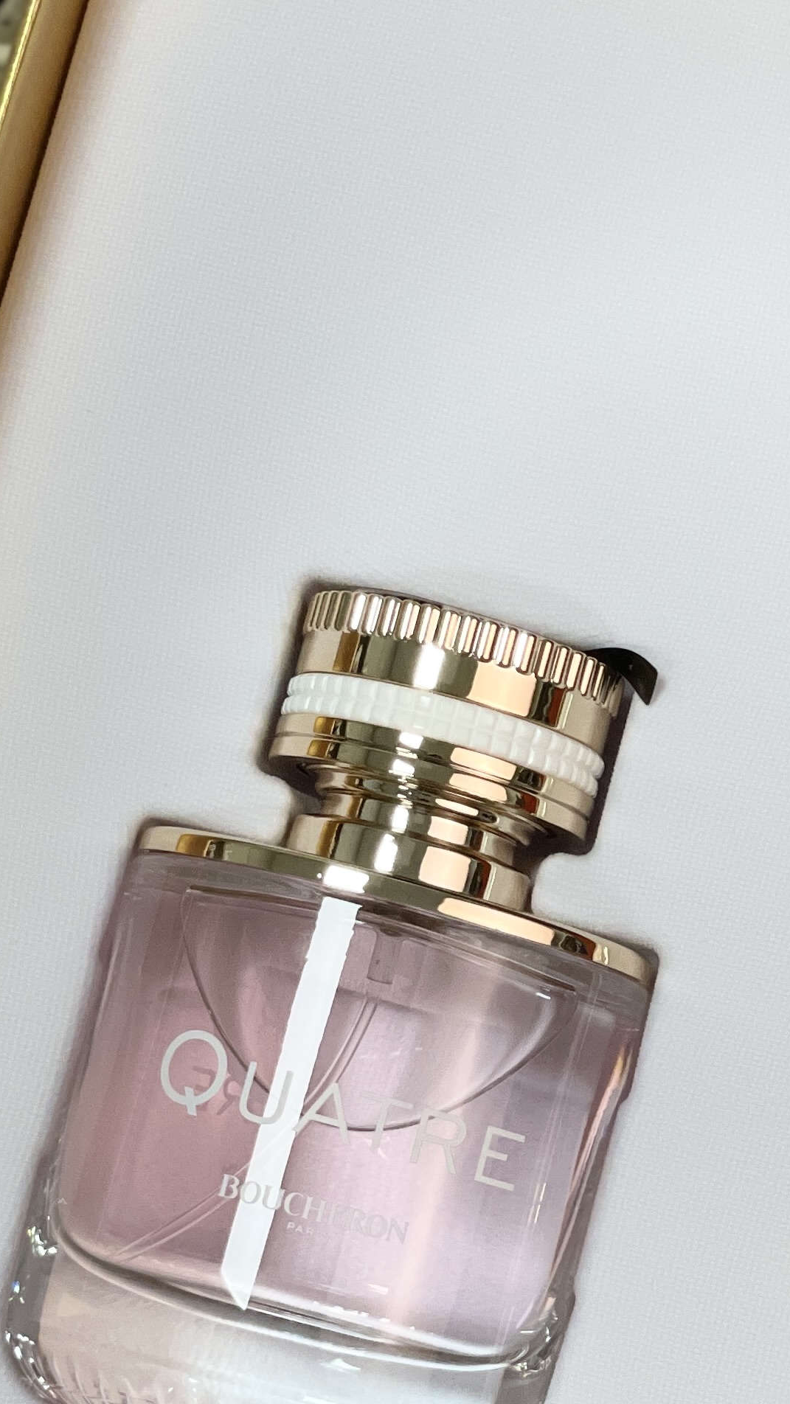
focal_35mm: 120
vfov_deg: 17.8
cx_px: 758
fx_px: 4469
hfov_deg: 10.0
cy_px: 932
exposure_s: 1/120
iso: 125
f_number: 2
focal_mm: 6
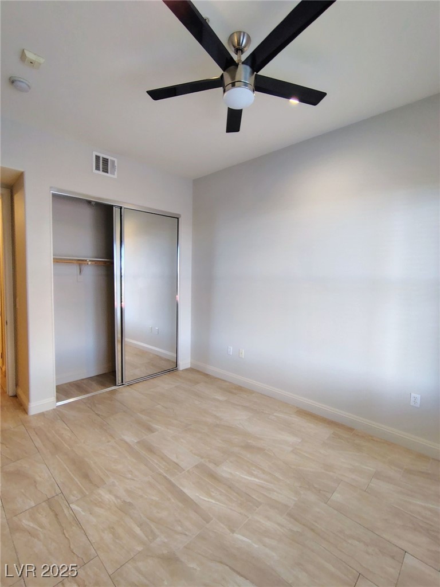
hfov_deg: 78.1
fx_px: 271
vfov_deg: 94.5
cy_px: 294
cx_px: 220
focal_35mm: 16
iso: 357
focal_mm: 2.13
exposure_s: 1/40
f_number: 2.2
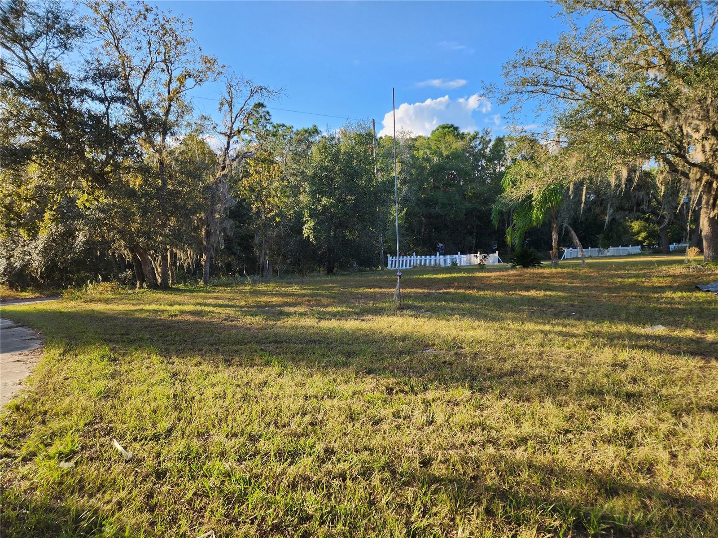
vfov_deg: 58.9
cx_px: 359
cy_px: 269
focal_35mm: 23
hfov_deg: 73.9
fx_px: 477
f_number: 1.8
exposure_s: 1/347
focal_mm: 6.4
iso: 12
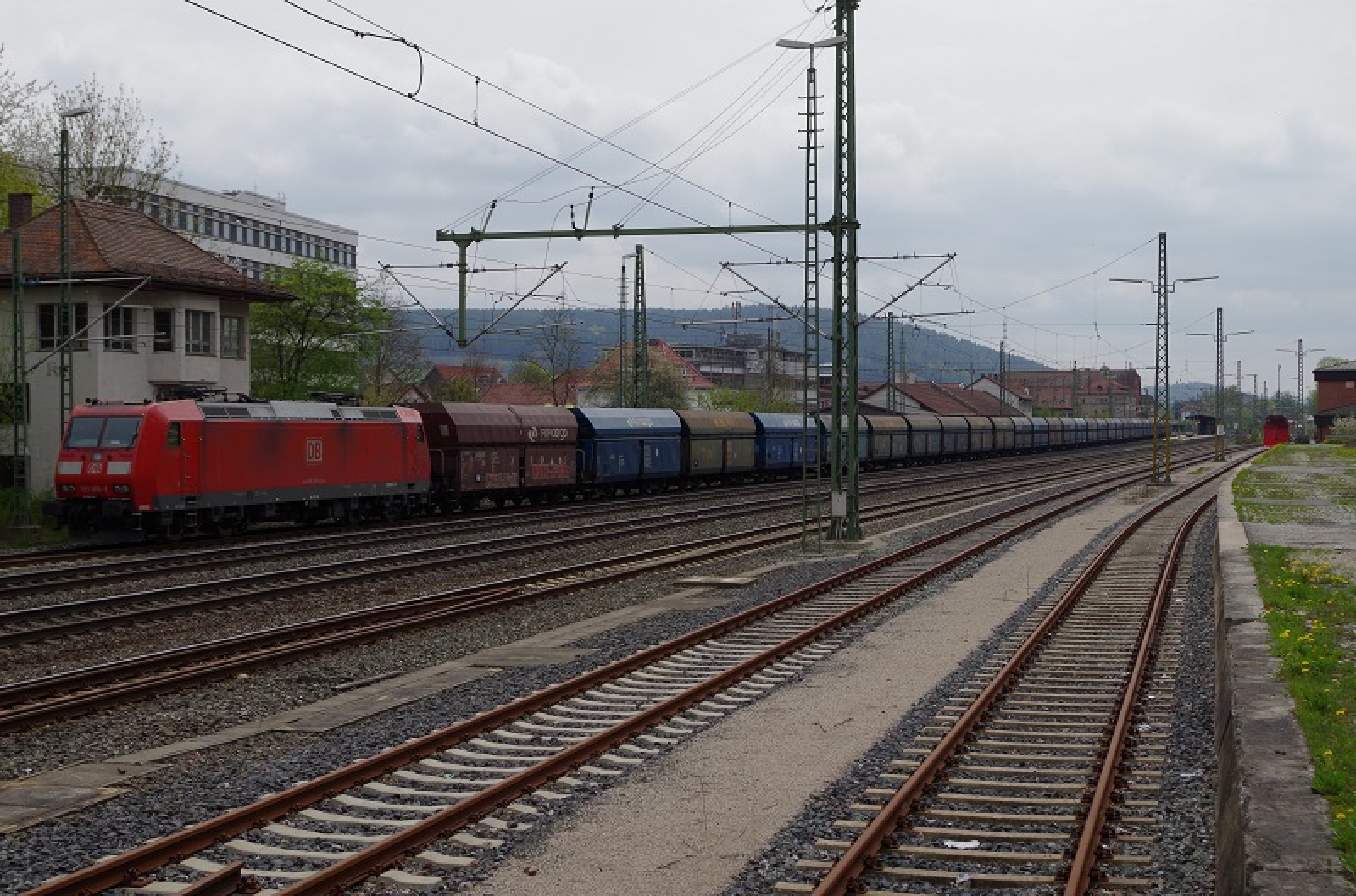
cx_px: 678
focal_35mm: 52
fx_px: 1954
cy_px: 448
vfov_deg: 25.8
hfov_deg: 38.3
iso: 200
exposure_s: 1/1000
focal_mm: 35
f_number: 6.3
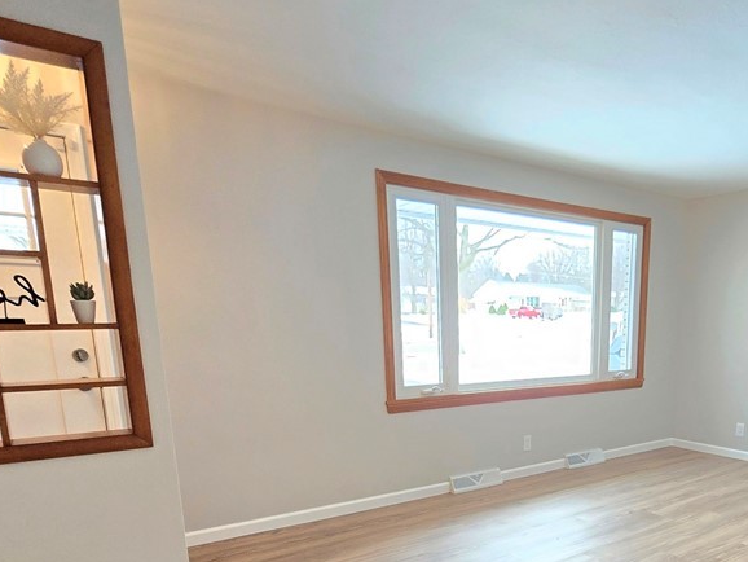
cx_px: 521
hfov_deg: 70.9
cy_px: 453
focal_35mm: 23
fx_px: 497
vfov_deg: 54.7
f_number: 2.2
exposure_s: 1/60.2
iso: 320
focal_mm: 2.2
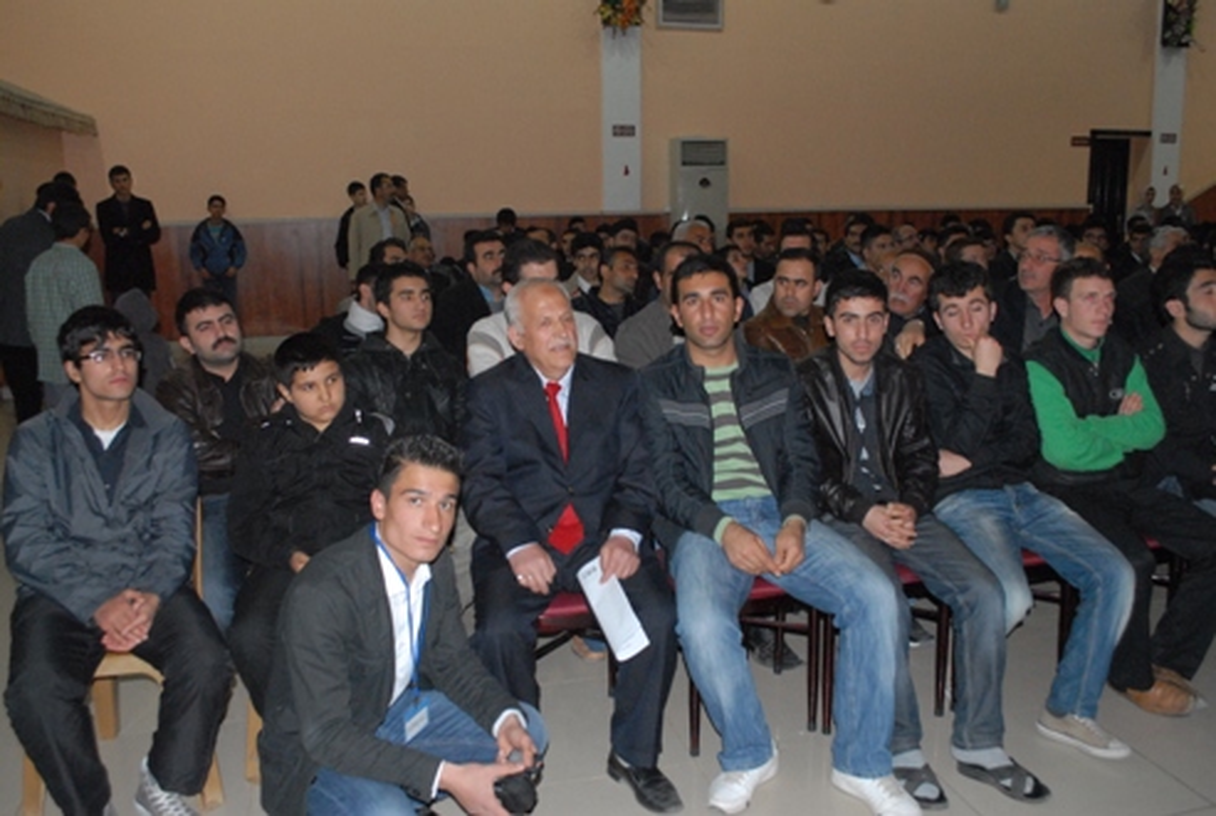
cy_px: 408
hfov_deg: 61.8
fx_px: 1015
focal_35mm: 30
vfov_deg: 43.8
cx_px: 608
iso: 1250
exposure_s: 1/30
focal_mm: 20
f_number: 5.6
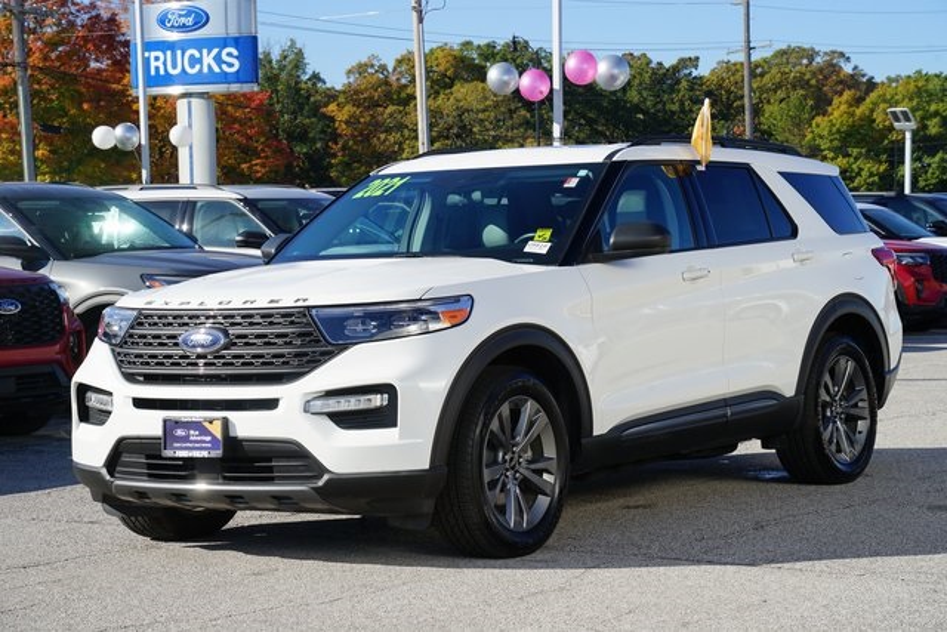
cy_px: 316
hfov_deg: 24.5
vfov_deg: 16.5
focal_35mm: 83
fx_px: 2184
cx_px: 474
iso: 100
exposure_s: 1/125
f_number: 11
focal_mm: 83
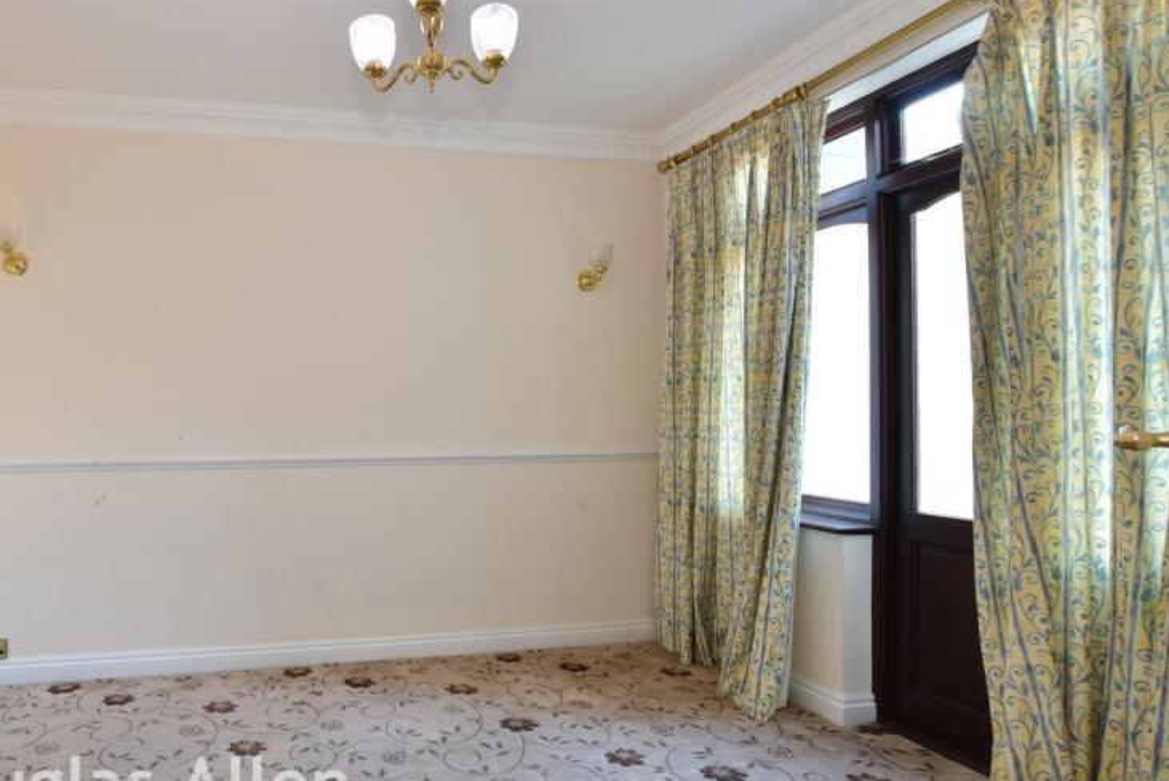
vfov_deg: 59.5
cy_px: 411
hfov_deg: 77.6
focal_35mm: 21
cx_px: 358
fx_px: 682
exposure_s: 1.3
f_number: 8
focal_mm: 10
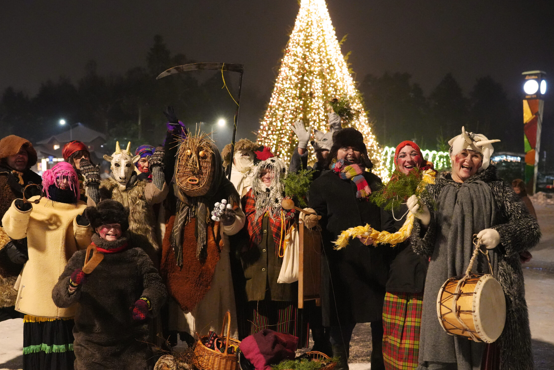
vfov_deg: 31.9
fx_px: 646
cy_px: 211
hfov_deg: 46.4
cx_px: 258
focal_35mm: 42
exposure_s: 1/160
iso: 12800
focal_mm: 36
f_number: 3.2
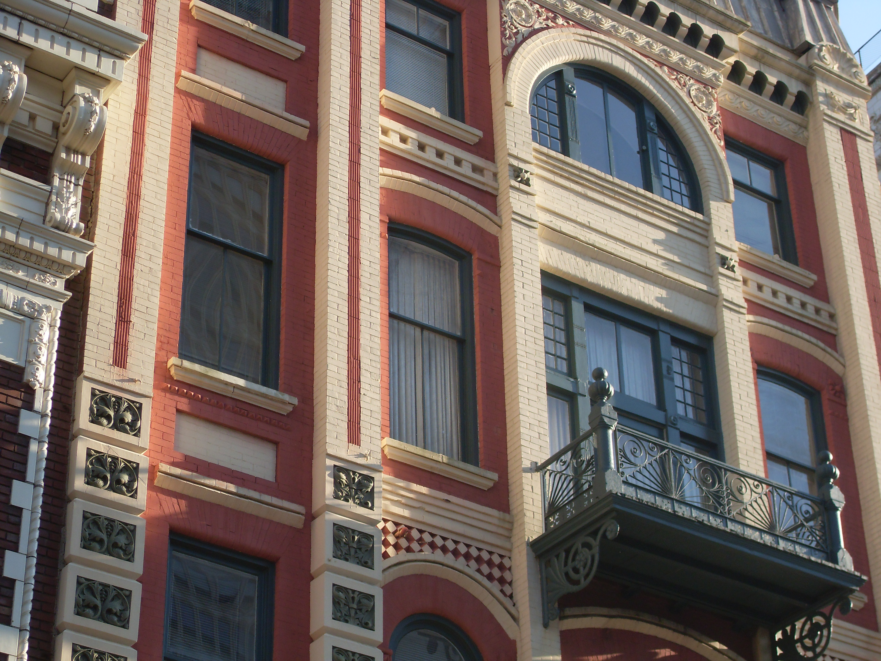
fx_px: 2062
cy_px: 330
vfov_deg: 18.2
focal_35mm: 81
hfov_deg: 24.1
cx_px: 440
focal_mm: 13.5
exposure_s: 1/250
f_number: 4.4
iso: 80
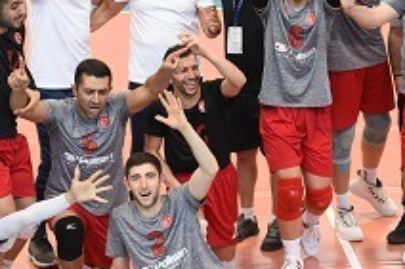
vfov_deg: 6.9
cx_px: 48
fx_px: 2226
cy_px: 21
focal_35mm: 198
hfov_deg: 10.3
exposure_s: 1/640
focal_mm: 70
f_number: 2.8
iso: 2500
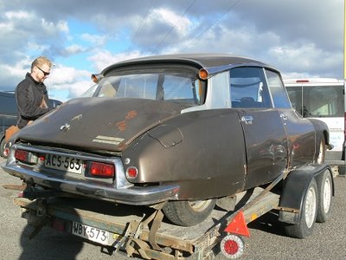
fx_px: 350
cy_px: 130
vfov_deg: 40.7
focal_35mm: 35
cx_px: 173
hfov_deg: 52.6
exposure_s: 1/160
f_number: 5.6
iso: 80
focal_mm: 7.4
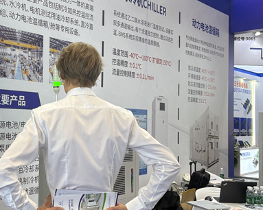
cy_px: 113
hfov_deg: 34.5
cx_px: 58
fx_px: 412
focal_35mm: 53
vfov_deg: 28.6
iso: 40
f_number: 1.6
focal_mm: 5.96
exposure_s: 1/100
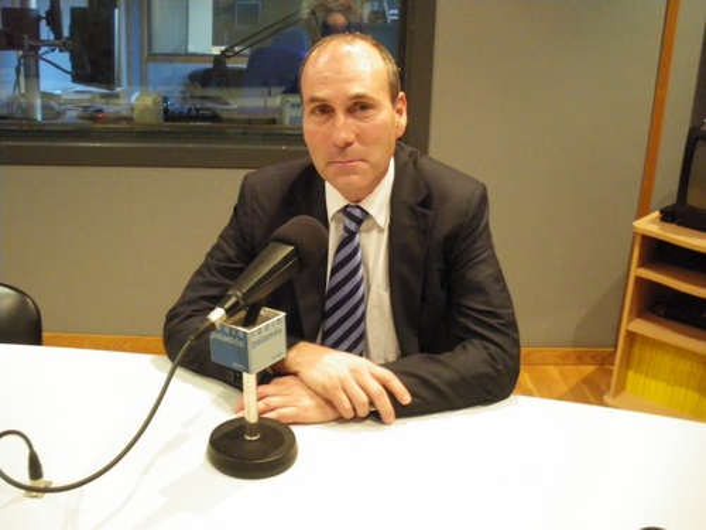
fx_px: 734
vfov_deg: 39.7
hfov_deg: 51.4
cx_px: 353
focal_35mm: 36
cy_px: 265
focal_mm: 6.3
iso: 800
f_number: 3.5
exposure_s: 1/20
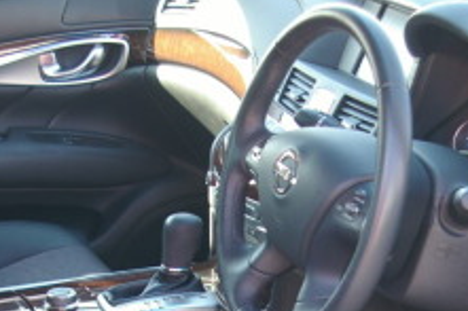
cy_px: 362
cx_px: 296
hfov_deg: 18.1
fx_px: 1468
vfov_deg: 11.9
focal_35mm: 113
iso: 200
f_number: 4
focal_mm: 26
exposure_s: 1/45
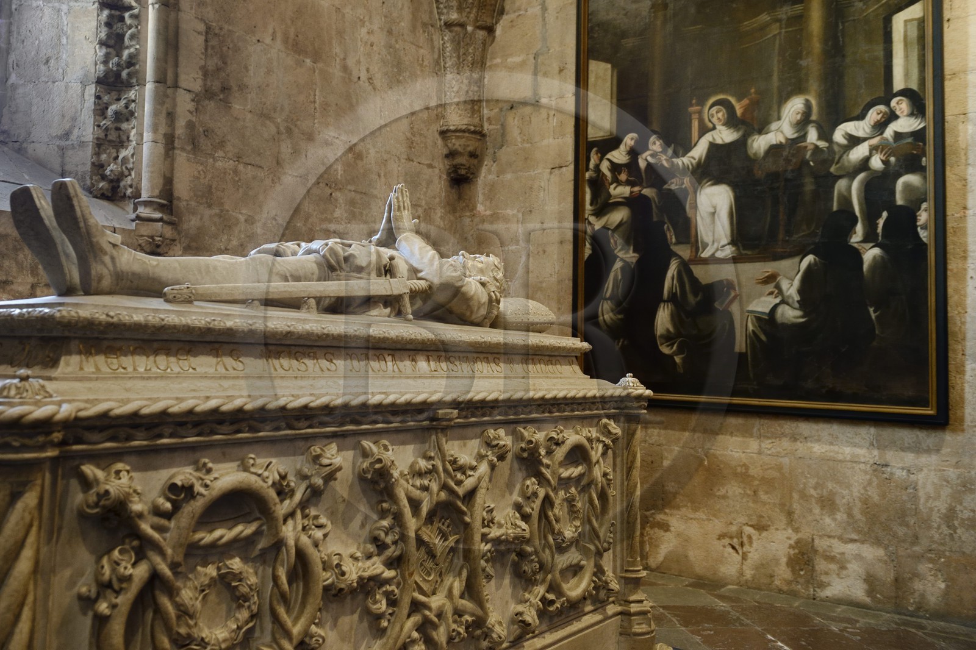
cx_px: 488
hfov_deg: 63.7
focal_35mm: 29
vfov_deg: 44.9
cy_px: 325
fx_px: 786
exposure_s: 1/15
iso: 1600
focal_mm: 29
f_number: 4
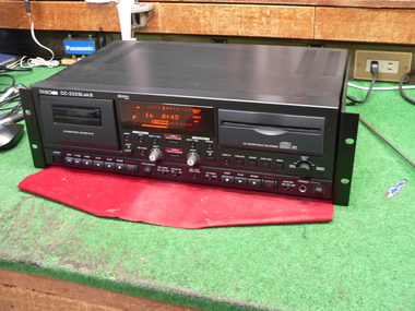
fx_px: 480
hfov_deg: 46.8
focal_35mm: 40
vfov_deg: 36.0
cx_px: 208
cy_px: 156
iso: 200
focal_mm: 6.7
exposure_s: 1/5
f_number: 2.8
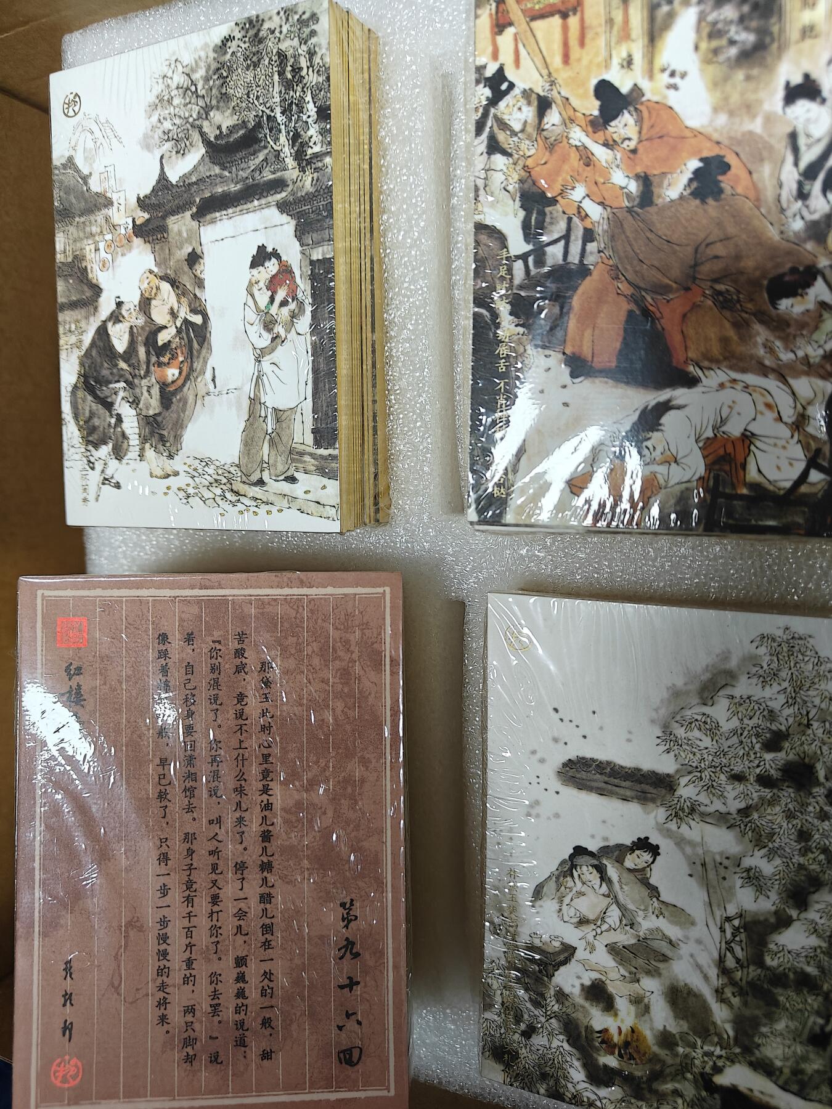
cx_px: 416
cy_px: 554
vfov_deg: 71.6
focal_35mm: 24
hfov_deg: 56.8
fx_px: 769
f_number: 1.8
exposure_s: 1/50
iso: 100
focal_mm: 5.59
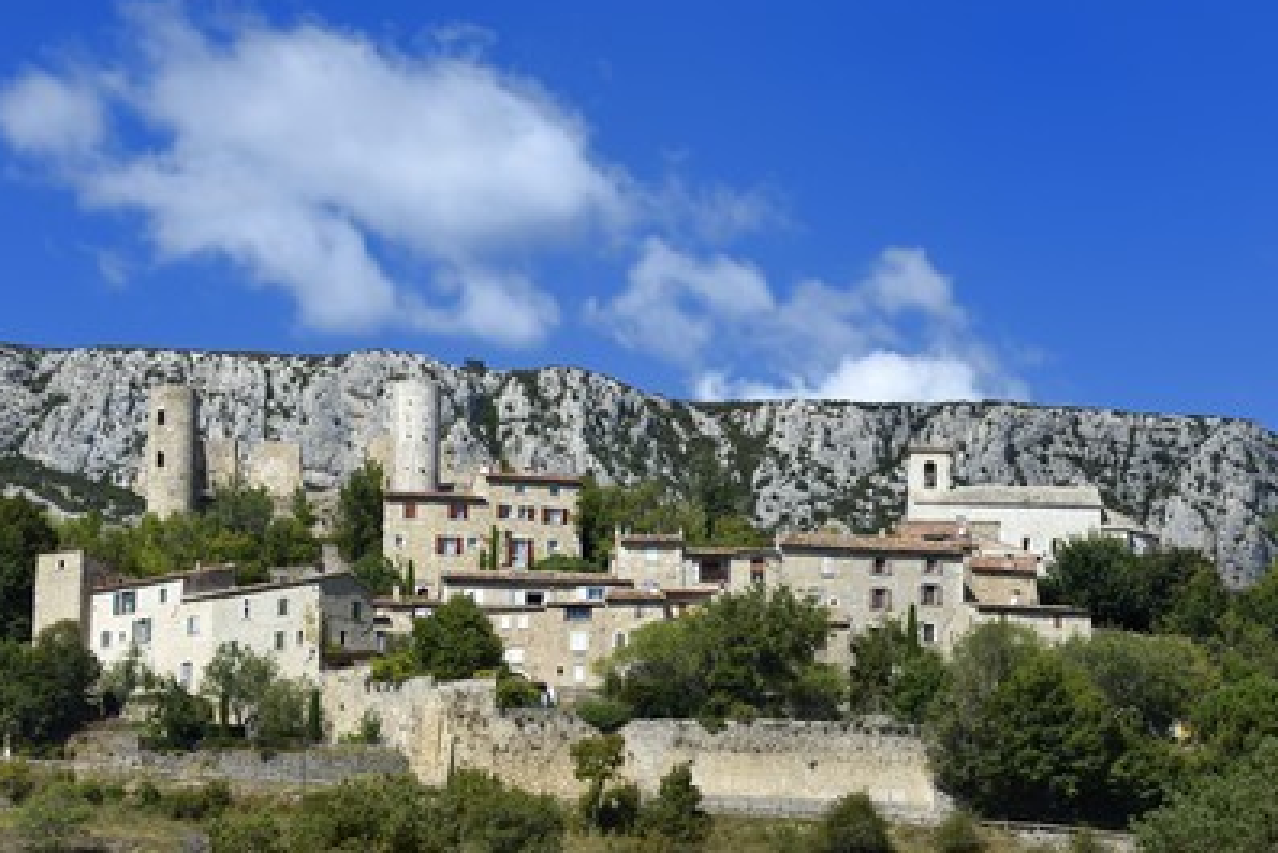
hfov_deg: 13.9
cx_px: 618
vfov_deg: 9.3
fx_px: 5256
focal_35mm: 148
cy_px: 412
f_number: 11
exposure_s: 1/320
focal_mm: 140
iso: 200
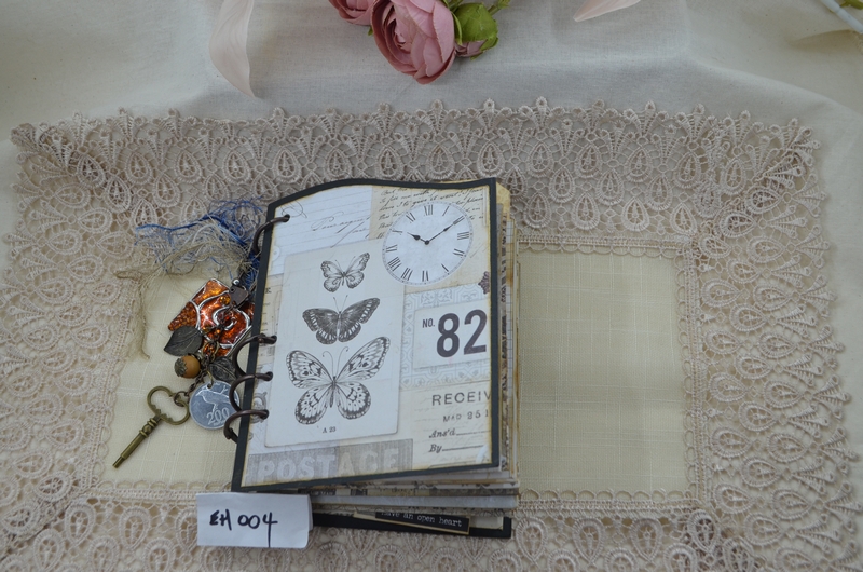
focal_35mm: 36
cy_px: 286
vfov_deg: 36.7
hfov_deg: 53.2
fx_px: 861
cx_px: 432
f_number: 5.6
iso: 400
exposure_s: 1/60
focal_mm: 24
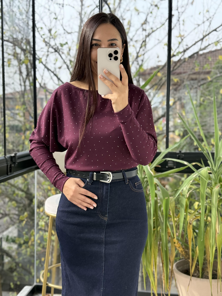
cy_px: 148
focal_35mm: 48
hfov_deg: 30.3
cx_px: 111
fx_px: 410
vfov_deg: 39.7
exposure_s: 1/364
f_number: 1.78
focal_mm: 6.76
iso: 100
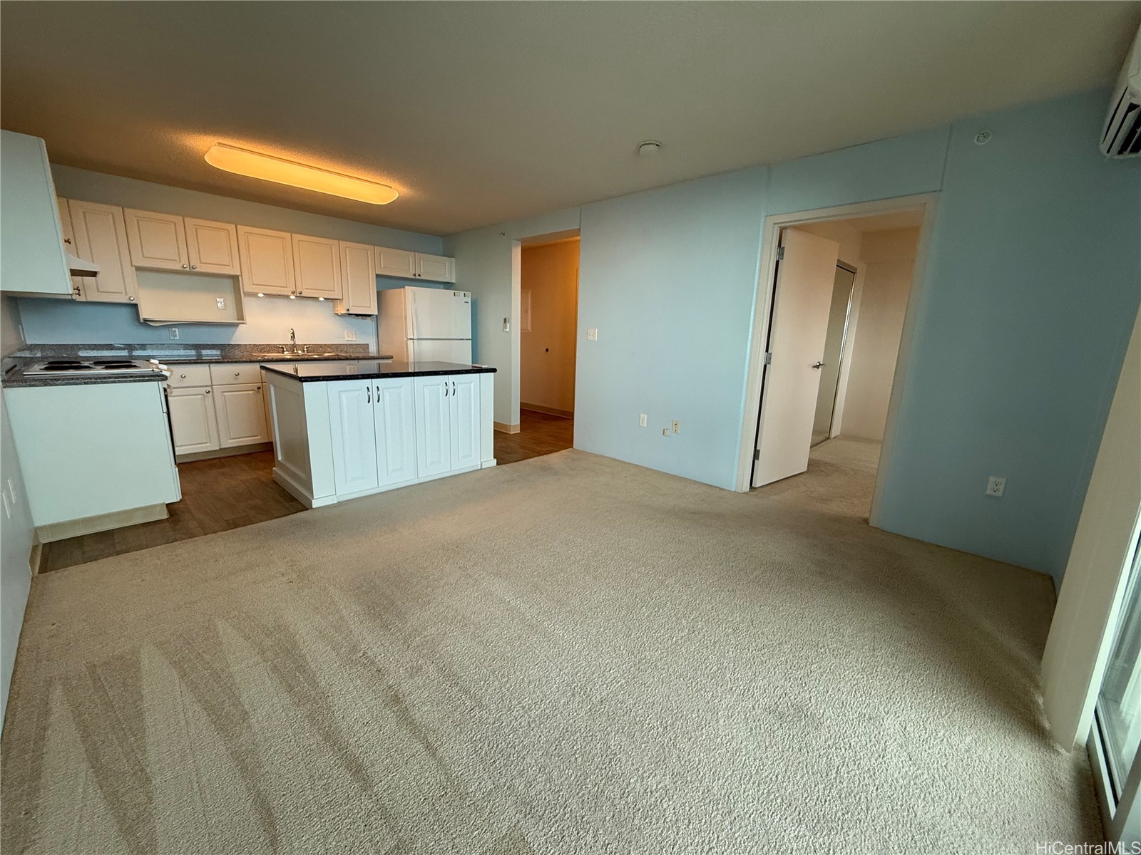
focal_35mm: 14
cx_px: 570
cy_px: 428
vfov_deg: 85.7
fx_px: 461
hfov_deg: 102.1
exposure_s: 1/99
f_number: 2.2
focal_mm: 2.22
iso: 200
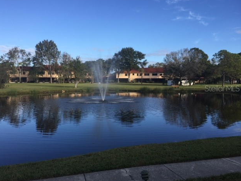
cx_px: 117
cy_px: 88
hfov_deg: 60.0
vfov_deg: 46.8
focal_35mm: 30
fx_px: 209
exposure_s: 1/1130
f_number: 2.2
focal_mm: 4.15
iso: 32
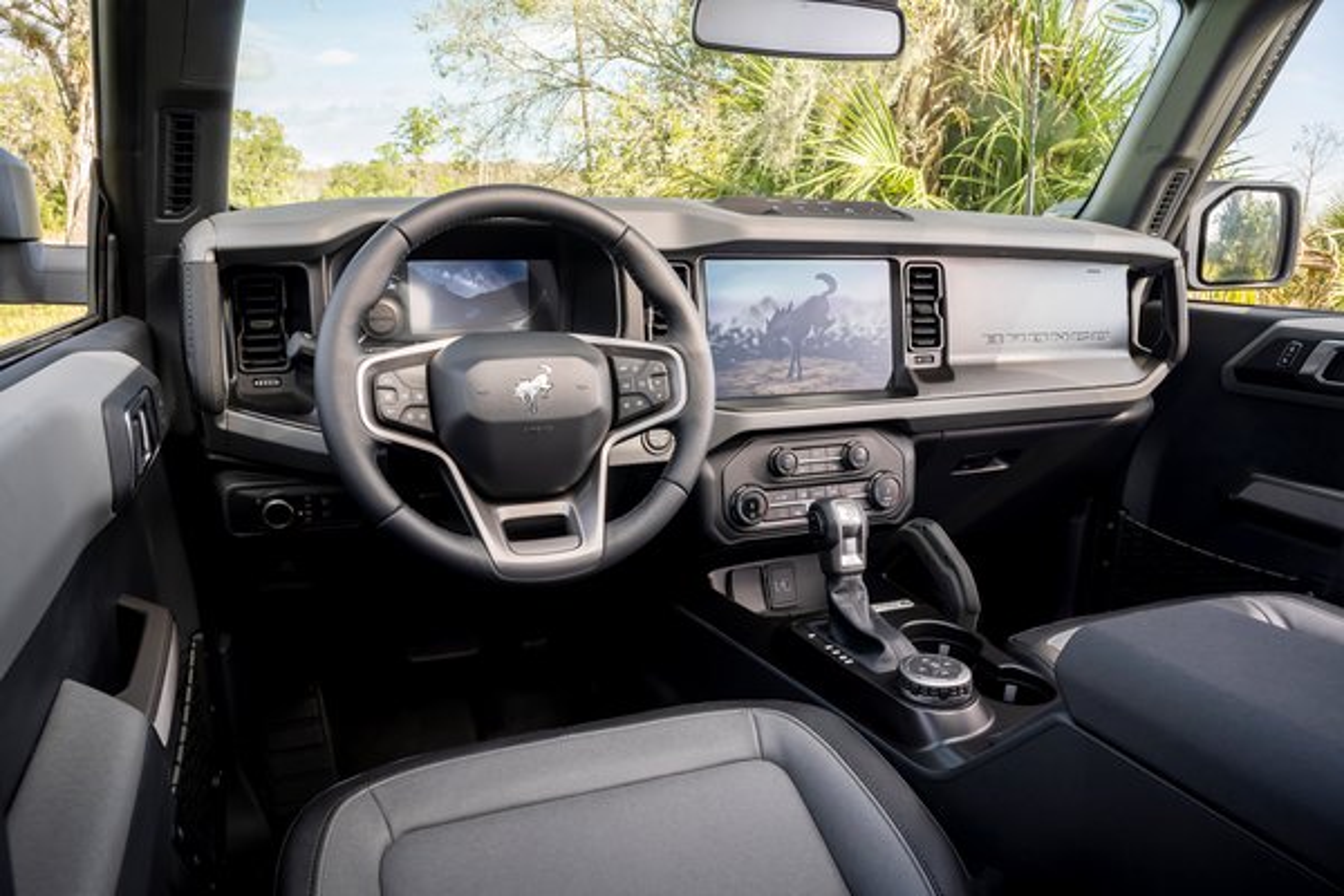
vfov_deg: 50.4
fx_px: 952
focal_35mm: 26
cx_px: 672
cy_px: 448
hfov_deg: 70.4
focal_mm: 25.5
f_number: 11
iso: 400
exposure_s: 1/30
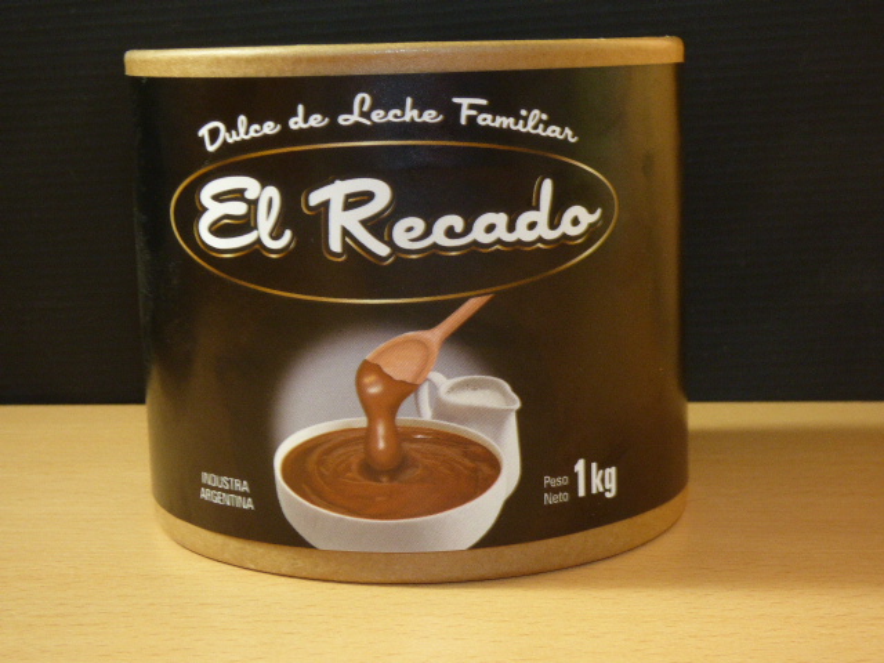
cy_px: 332
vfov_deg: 23.3
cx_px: 442
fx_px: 1609
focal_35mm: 63
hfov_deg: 30.7
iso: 400
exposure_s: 1/15
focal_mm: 11.21
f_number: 5.6
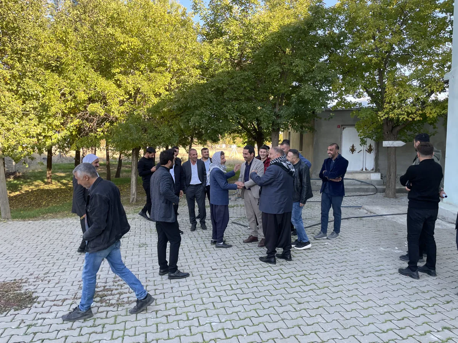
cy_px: 172
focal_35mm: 26
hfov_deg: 67.3
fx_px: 344
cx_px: 229
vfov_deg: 53.1
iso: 32
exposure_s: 1/282
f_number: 1.6
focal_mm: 4.2
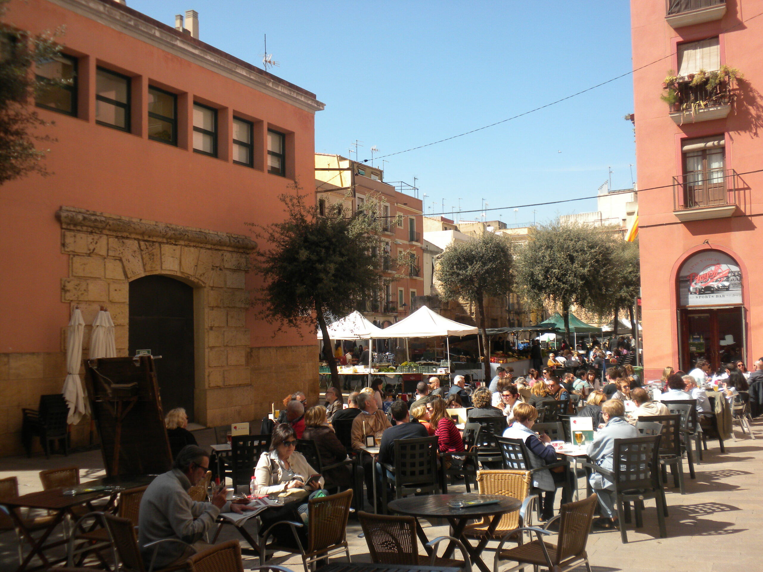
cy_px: 286
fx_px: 816
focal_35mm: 37
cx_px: 382
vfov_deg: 38.7
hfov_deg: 50.1
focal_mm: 6.6
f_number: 3.5
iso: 64
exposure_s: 1/492
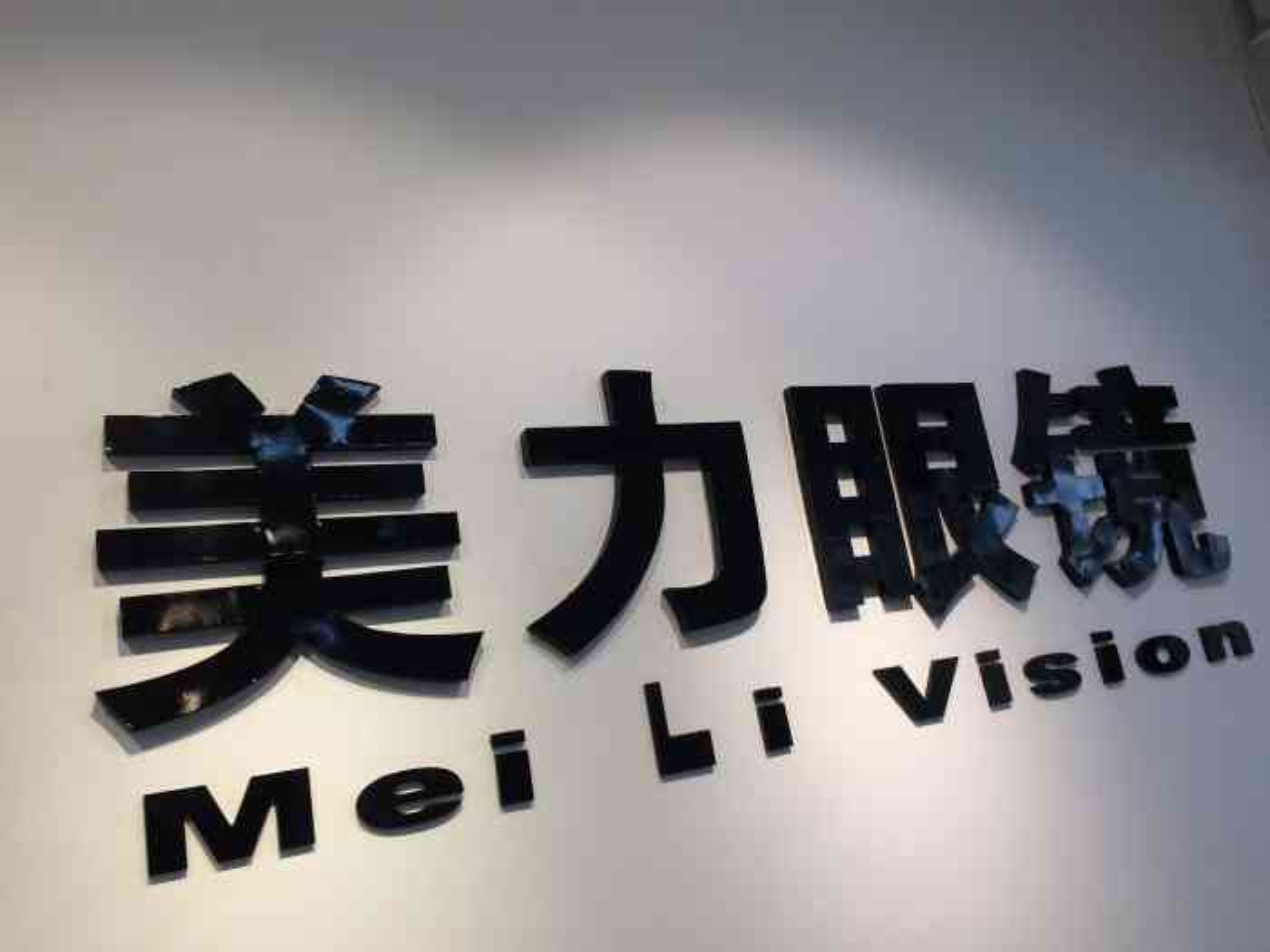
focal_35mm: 29
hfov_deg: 61.7
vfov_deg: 48.2
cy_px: 476
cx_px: 635
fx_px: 1064
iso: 64
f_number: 2.2
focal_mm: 4.15
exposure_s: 1/100
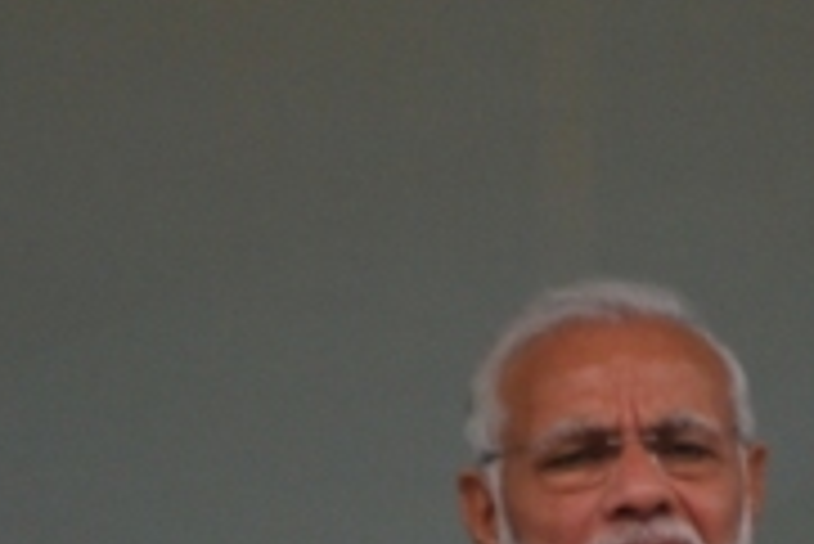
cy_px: 829
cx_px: 450
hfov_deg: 1.6
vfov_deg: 1.0
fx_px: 30005
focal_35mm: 1326
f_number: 5.6
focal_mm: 200
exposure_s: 1/400
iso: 400
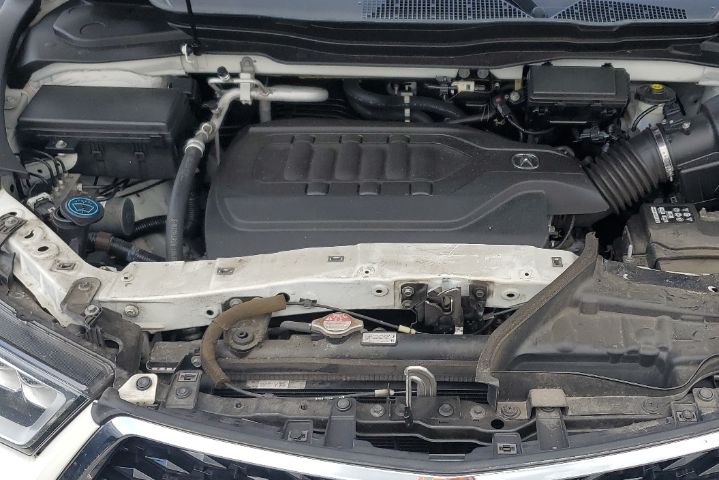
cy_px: 249
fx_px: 819
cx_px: 448
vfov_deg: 32.6
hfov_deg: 47.0
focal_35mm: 41
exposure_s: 1/769
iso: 50
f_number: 1.5
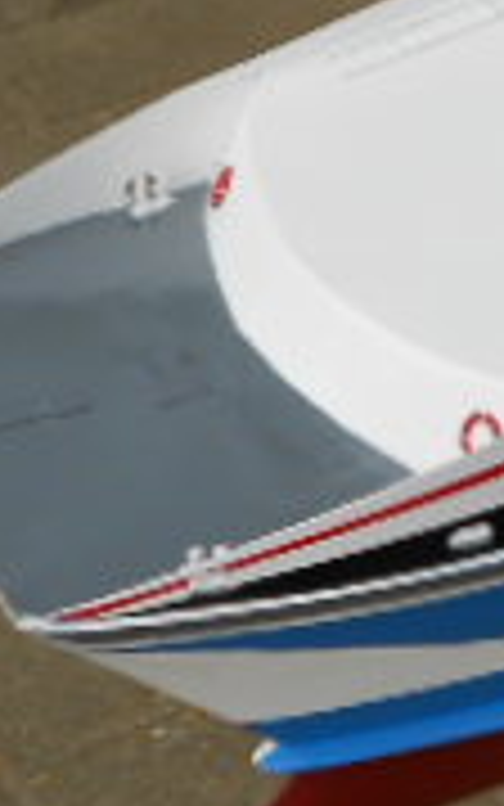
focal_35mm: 140
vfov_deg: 14.8
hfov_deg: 8.8
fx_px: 3074
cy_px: 167
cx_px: 1071
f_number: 3.9
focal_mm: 6.9
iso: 80
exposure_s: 1/320
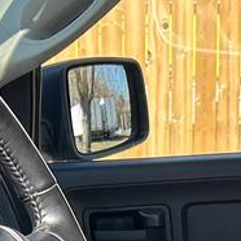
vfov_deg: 10.1
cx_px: 163
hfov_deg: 11.0
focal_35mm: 158
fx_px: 1245
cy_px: 507
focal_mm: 5.7
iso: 50
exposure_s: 1/621
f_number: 1.5
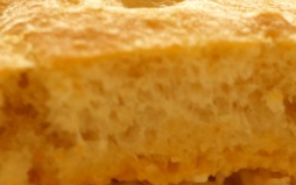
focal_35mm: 206
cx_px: 171
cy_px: 201
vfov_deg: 6.3
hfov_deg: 10.2
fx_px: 1665
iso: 100
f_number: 5.6
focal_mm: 55
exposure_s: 1/10
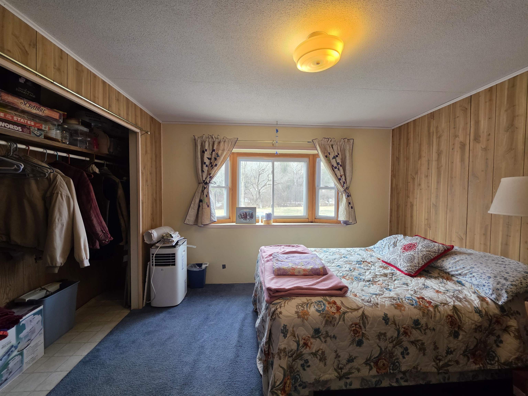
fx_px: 198
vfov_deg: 89.9
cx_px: 264
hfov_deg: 106.2
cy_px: 198
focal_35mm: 13
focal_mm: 2.2
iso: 160
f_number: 1.9
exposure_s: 1/120
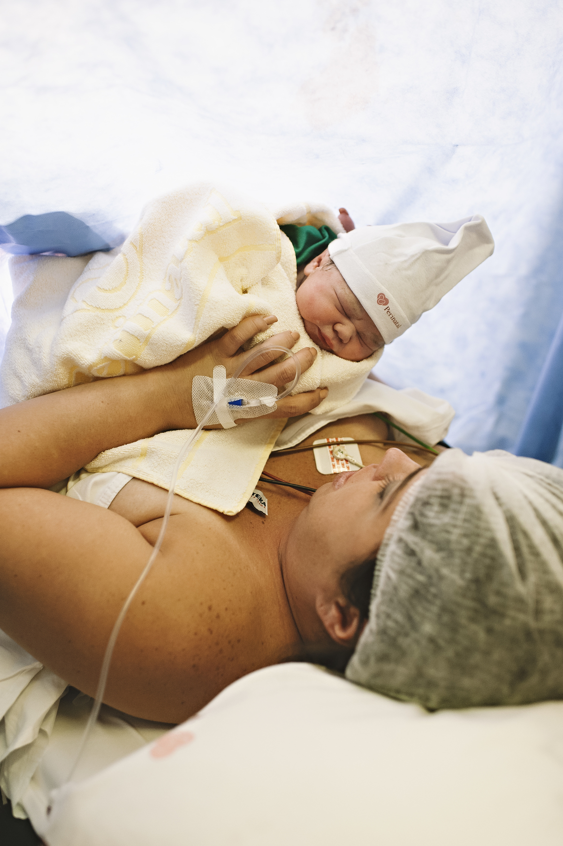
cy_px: 423
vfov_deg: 54.5
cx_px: 282
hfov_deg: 37.8
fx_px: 822
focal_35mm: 35
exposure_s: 1/125
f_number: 2.2
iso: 1600
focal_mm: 35
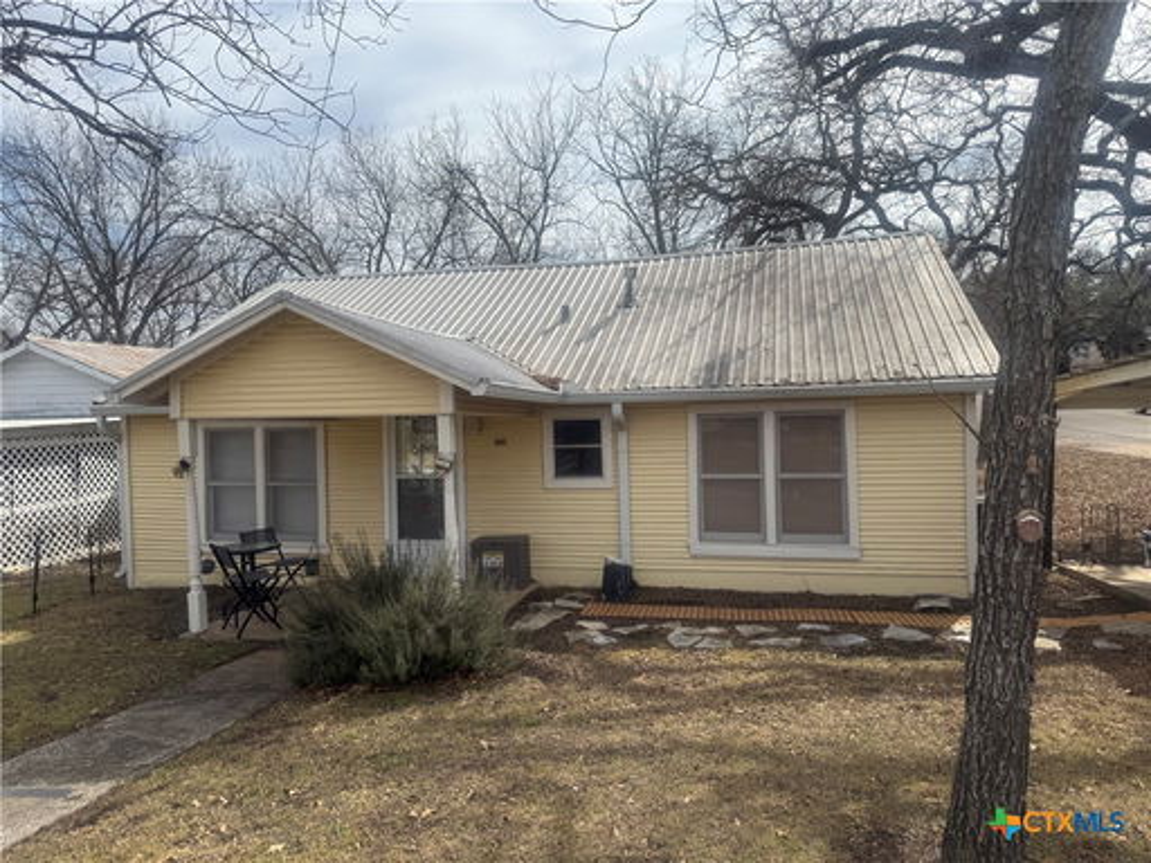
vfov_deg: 56.8
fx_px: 798
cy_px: 432
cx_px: 576
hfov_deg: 71.6
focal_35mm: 24
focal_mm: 6.76
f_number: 1.78
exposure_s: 1/5319
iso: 80
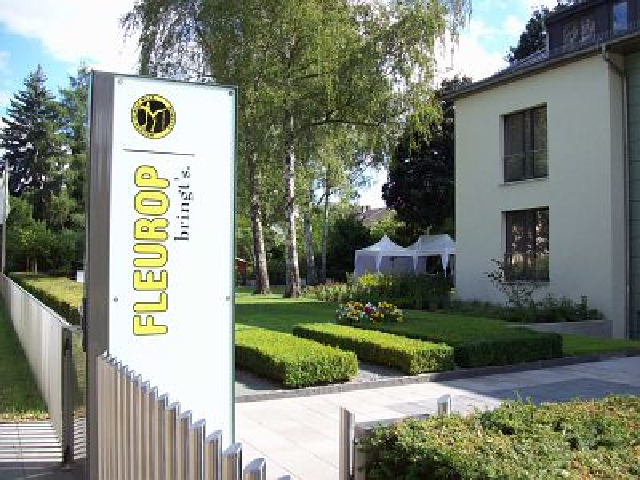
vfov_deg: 39.7
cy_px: 240
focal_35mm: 36
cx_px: 320
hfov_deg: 51.4
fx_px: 666
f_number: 2.7
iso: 80
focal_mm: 6
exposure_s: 1/594
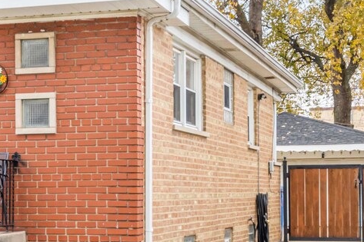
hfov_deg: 16.5
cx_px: -57
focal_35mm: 120
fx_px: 1213
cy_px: 252
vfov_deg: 11.3
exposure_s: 1/50
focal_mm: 35
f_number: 9
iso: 640
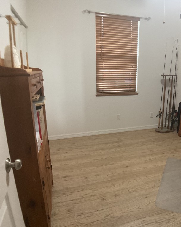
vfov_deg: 47.9
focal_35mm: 38
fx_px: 255
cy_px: 113
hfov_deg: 38.4
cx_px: 128
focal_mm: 3
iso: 320
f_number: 1.8
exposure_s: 1/30
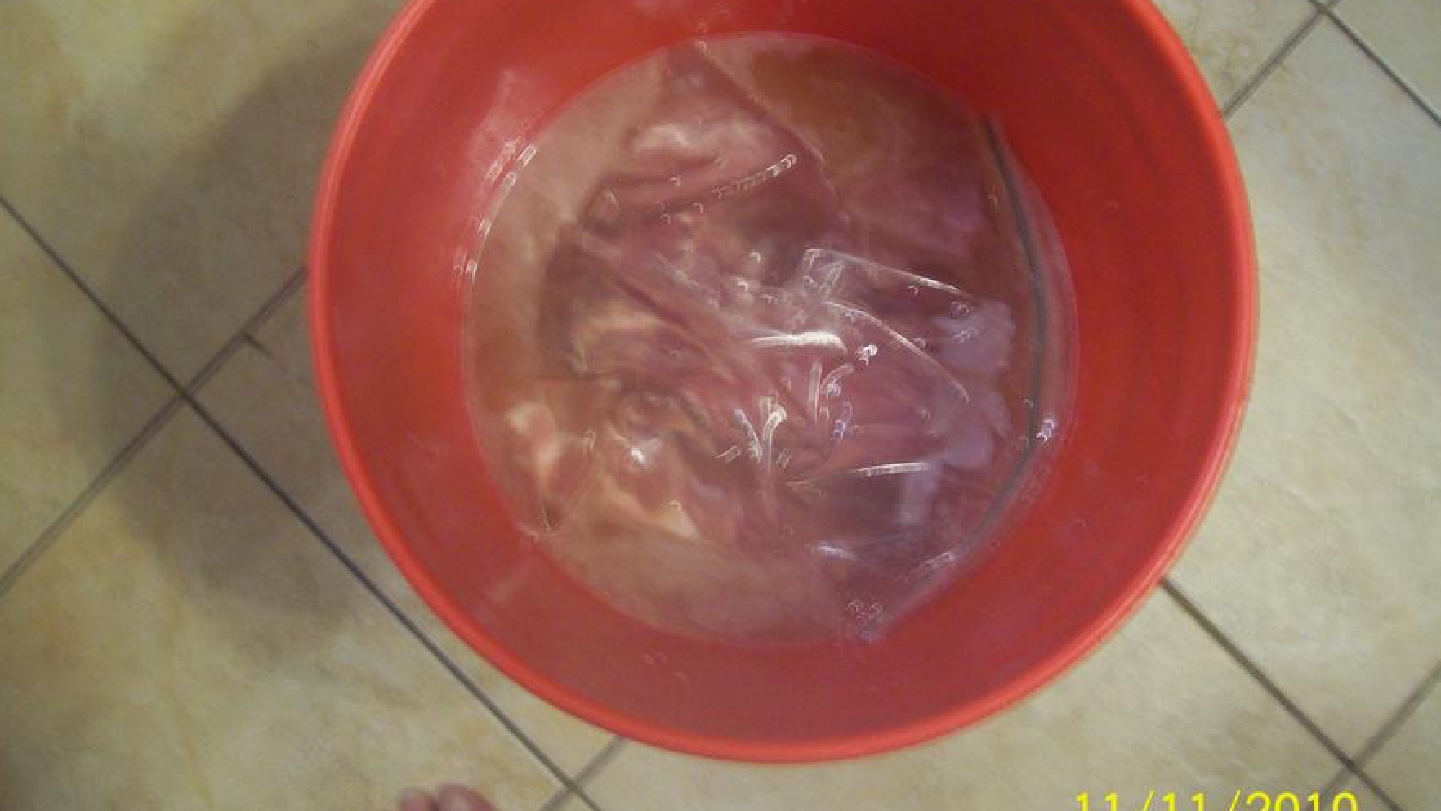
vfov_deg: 29.7
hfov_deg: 50.5
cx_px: 729
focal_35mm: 40
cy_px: 371
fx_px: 1528
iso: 160
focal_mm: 6
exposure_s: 1/9.96
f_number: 2.7
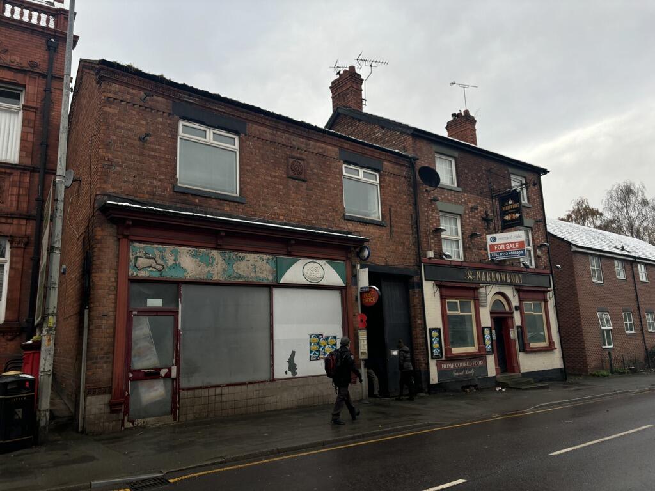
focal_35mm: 26
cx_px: 328
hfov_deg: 67.3
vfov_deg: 53.1
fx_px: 492
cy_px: 246
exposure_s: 1/1437
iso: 50
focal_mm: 5.96
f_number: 1.6
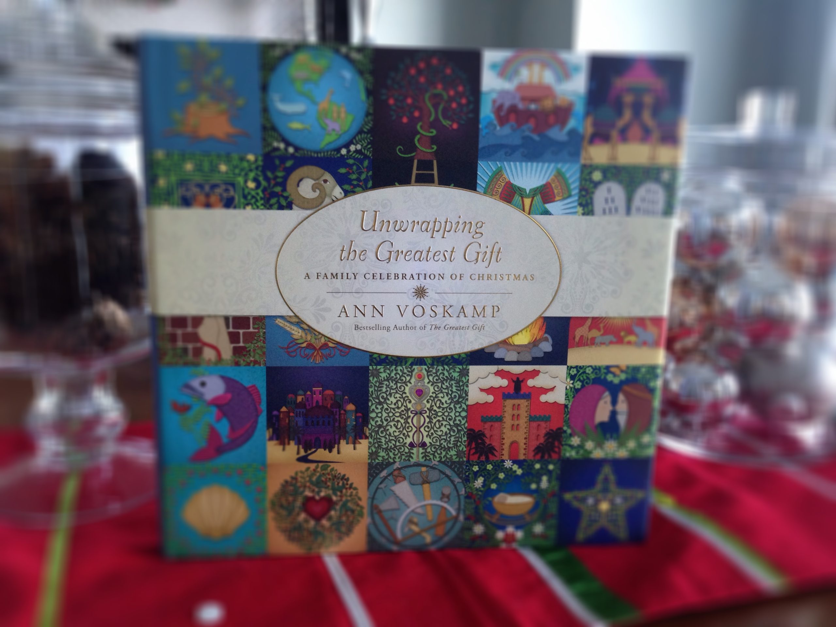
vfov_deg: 42.9
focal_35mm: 33
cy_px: 314
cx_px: 418
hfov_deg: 55.4
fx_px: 797
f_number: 2.4
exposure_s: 1/20
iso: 160
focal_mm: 4.12
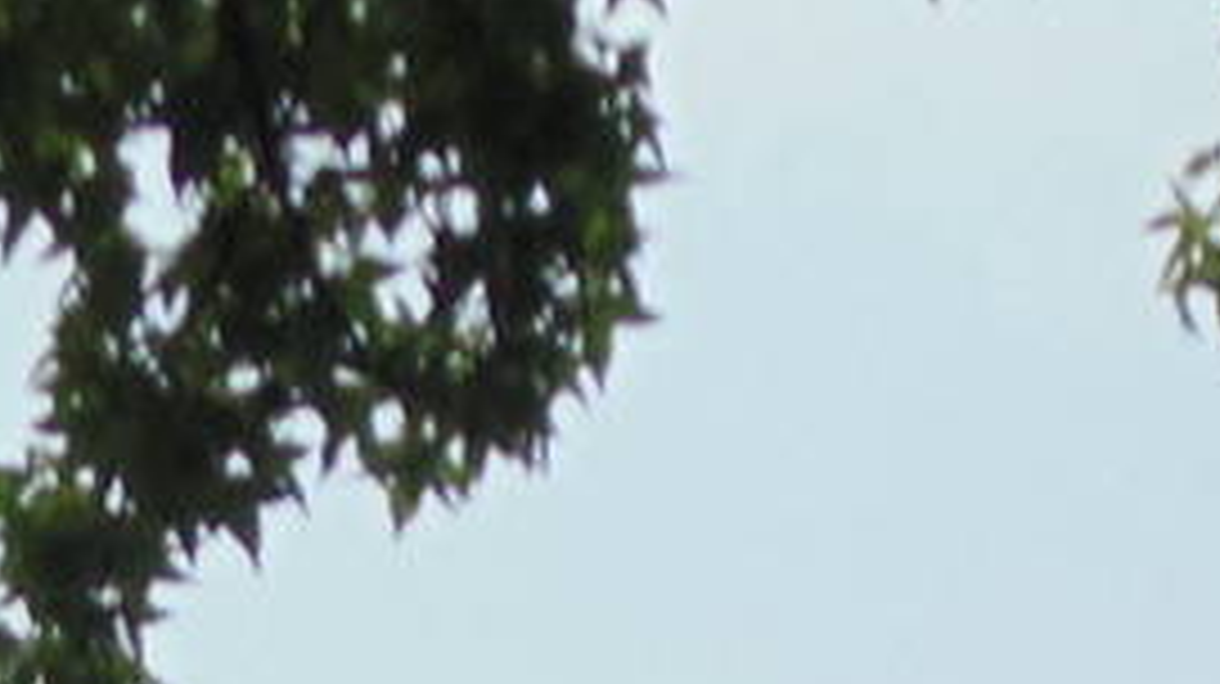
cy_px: 2655
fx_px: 8534
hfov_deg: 8.1
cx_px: -158
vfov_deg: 4.3
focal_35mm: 264
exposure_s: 1/100
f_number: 11.3
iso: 80
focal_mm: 7.4
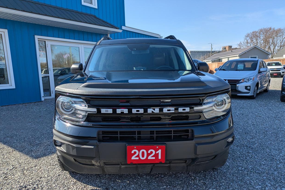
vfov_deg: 47.7
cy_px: 111
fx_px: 214
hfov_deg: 67.4
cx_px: 143
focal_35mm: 27
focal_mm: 5.43
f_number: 1.89
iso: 47
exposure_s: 1/1420
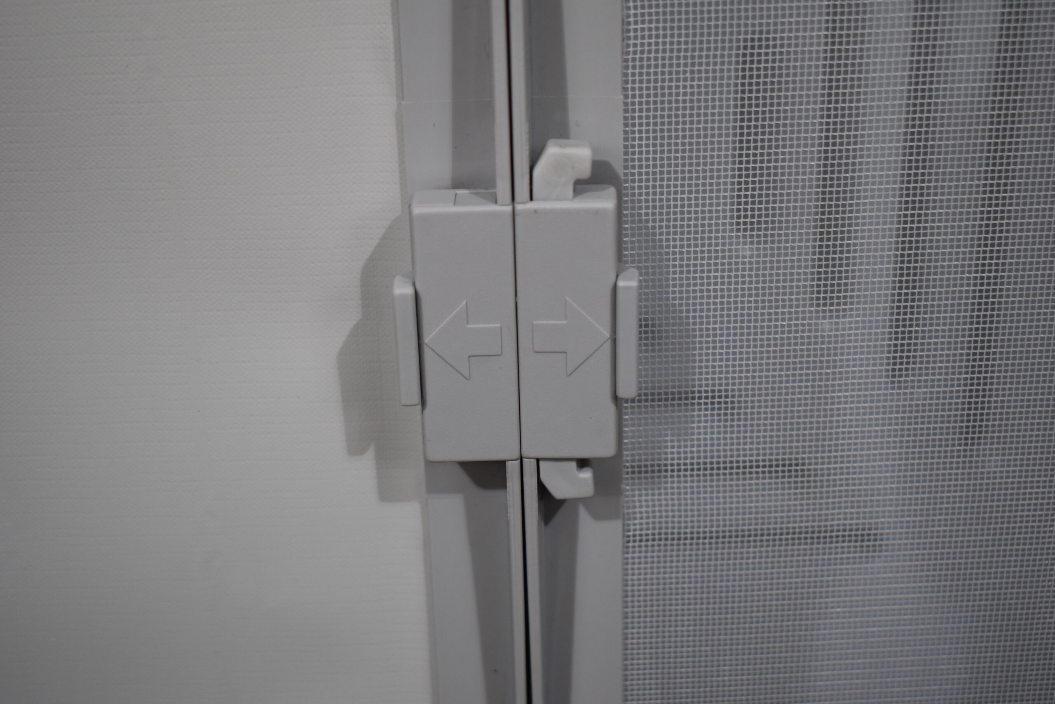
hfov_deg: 38.9
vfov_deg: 26.5
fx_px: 1495
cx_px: 528
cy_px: 352
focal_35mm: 51
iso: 560
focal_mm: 34
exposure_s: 1/250
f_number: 4.5
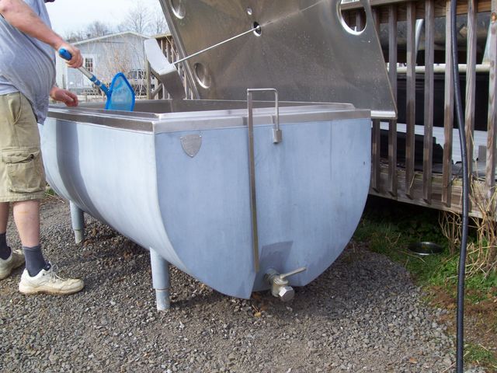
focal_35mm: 42
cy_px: 186
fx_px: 603
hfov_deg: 44.8
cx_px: 248
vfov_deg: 34.3
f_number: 2.9
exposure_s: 1/510
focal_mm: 7
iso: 80
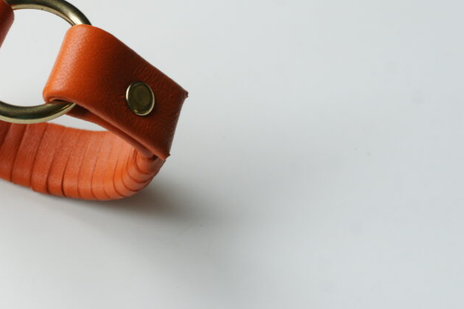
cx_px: 96
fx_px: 1092
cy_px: 98
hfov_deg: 23.6
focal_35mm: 85
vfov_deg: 16.0
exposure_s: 1/60
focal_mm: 35
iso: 400
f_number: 7.1
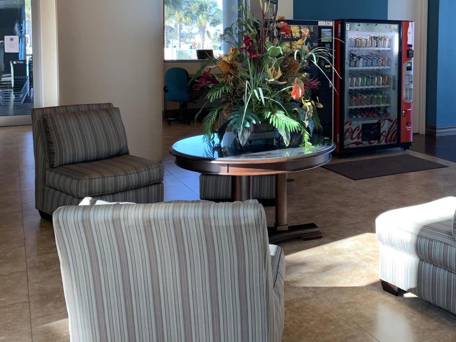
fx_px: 540
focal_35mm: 41
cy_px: 82
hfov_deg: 44.2
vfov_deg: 34.3
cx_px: 343
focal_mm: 4.25
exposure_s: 1/121
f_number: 1.8
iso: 50
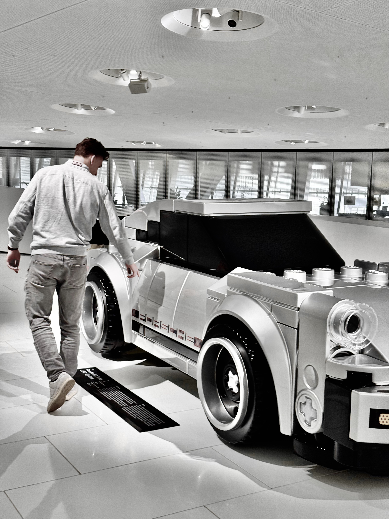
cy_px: 260
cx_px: 194
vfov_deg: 39.7
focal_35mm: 48
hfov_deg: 30.3
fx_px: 719
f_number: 1.78
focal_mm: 6.76
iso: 80
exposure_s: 1/81
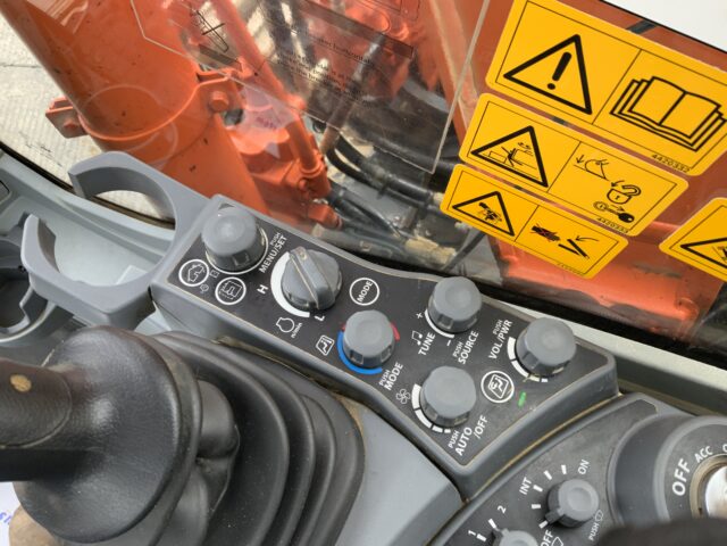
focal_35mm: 29
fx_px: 609
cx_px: 364
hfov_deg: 61.7
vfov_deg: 48.2
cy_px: 273
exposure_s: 1/105
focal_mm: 3
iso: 32
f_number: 1.8
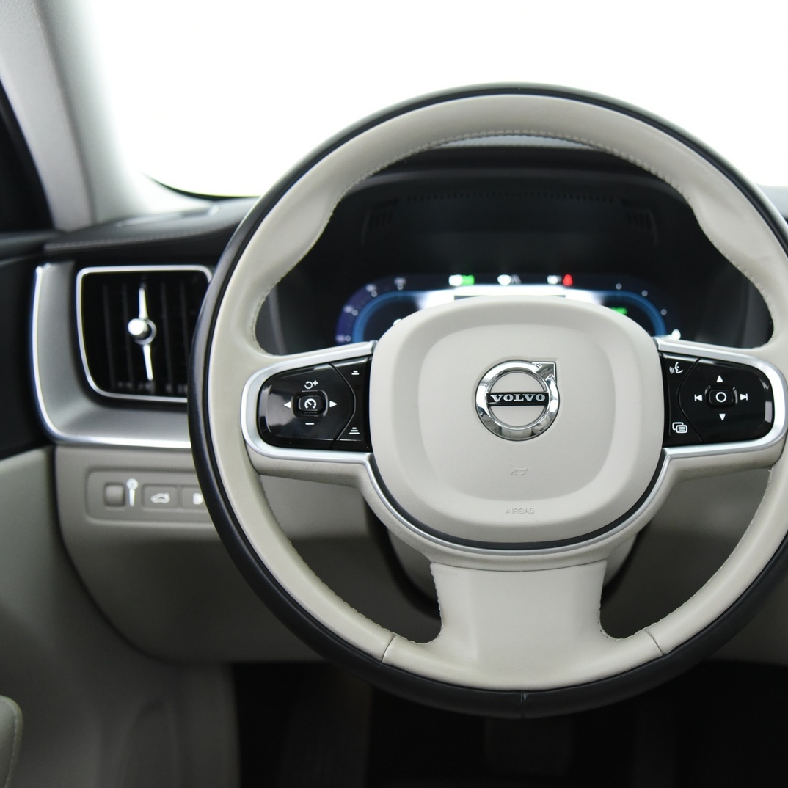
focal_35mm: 41
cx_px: 515
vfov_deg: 40.9
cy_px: 395
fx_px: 1056
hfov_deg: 40.5
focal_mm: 32
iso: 4000
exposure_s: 1/25
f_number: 4
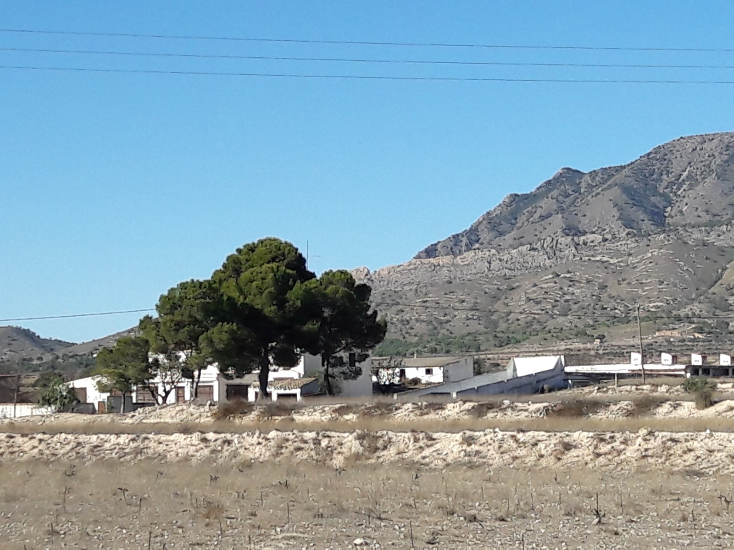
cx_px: 367
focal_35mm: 28
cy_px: 275
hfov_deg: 63.4
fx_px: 594
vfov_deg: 49.7
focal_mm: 3.7
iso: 40
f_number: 1.9
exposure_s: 1/1852
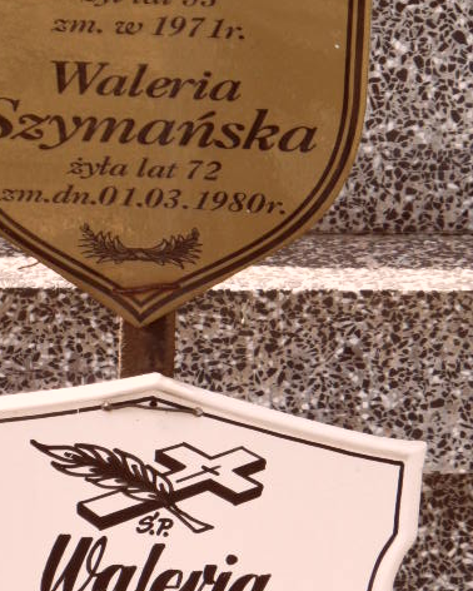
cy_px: 329
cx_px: 173
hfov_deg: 6.1
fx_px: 4442
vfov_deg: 7.6
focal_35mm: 254
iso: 80
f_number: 4.4
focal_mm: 20
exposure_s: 1/180
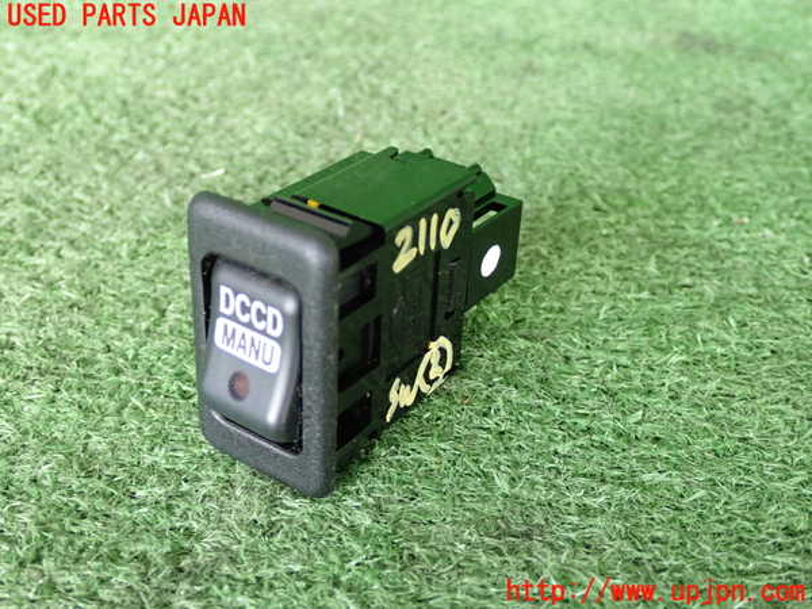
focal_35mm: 44
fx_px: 1032
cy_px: 304
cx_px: 406
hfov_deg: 42.9
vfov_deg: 32.9
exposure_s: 1/40
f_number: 2.9
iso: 400
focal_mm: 7.84
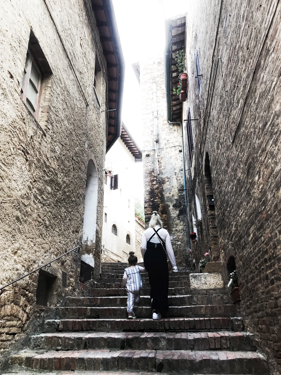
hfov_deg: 46.8
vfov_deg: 59.9
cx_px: 133
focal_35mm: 30
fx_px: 325
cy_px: 197
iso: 25
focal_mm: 3.99
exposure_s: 1/100
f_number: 1.8
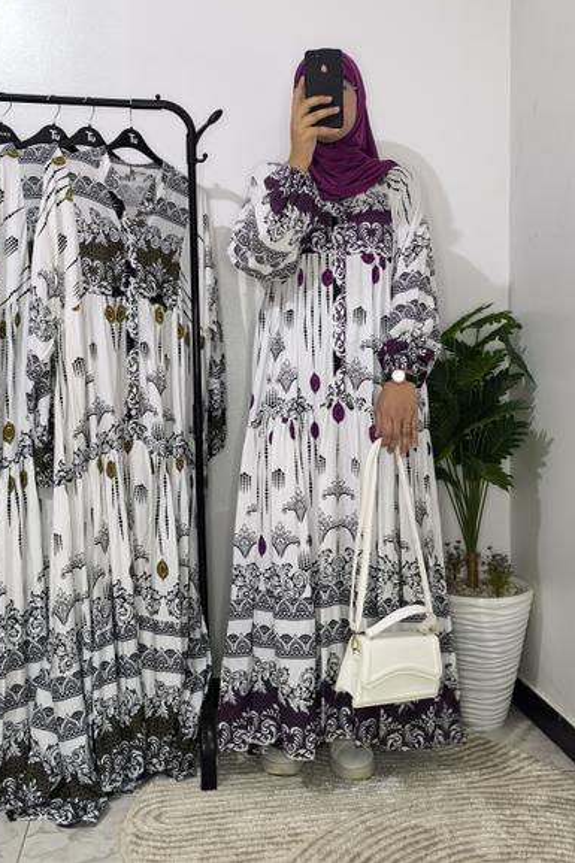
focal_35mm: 25
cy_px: 414
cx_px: 270
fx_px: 599
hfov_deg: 51.2
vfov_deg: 71.5
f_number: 1.65
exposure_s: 1/25
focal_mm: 6.14
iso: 1600
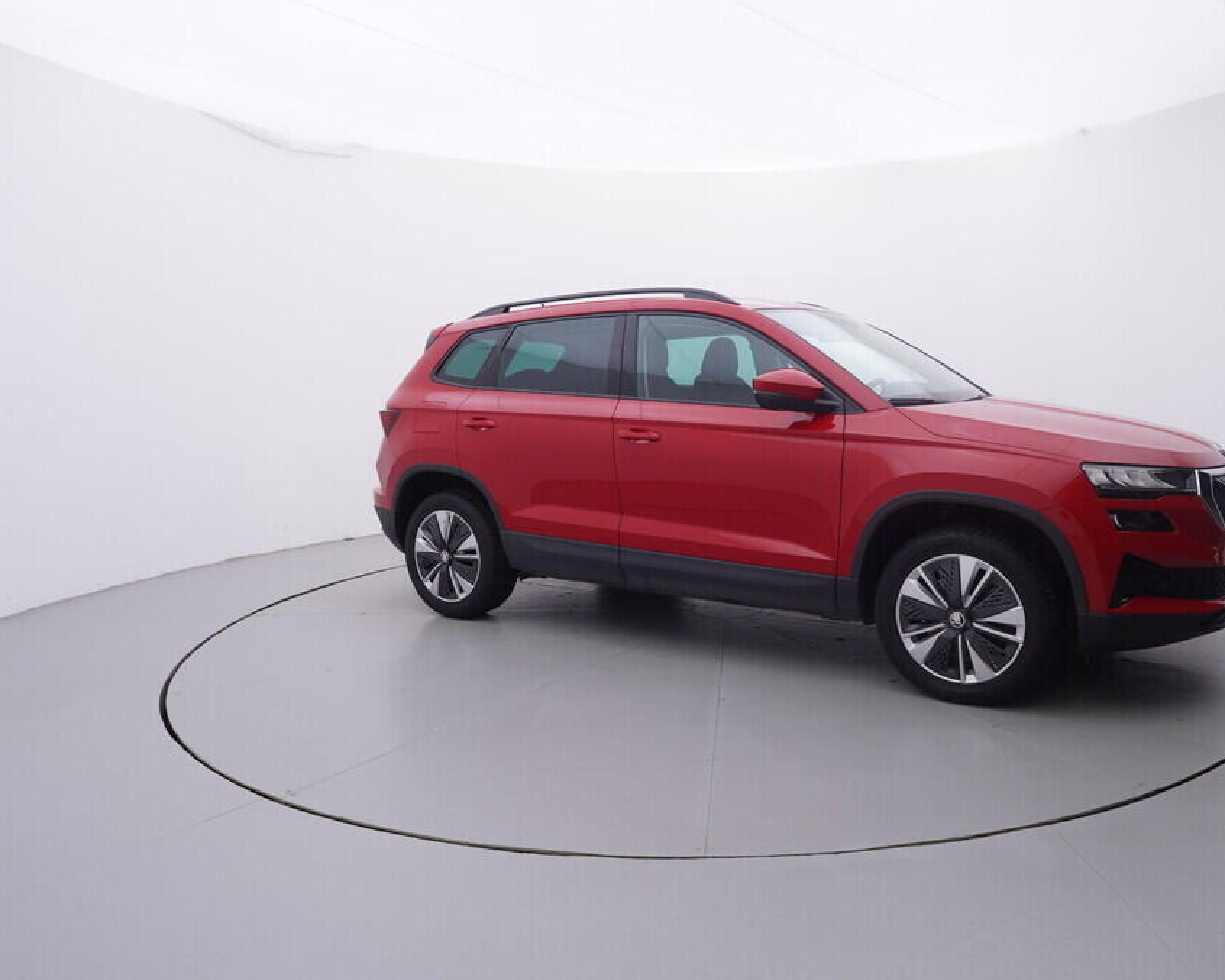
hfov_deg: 66.4
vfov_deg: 55.7
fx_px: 927
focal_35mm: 26
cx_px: 725
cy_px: 486
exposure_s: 1/80
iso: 200
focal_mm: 15
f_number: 5
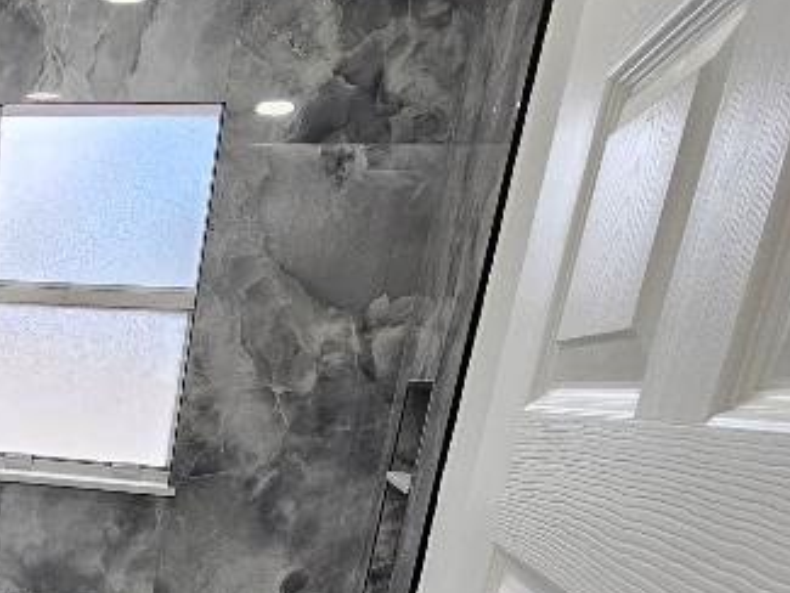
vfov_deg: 30.2
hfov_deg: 37.5
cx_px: -97
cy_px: 705
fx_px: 936
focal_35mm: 41
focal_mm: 2.2
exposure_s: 1/60
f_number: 2.2
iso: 80
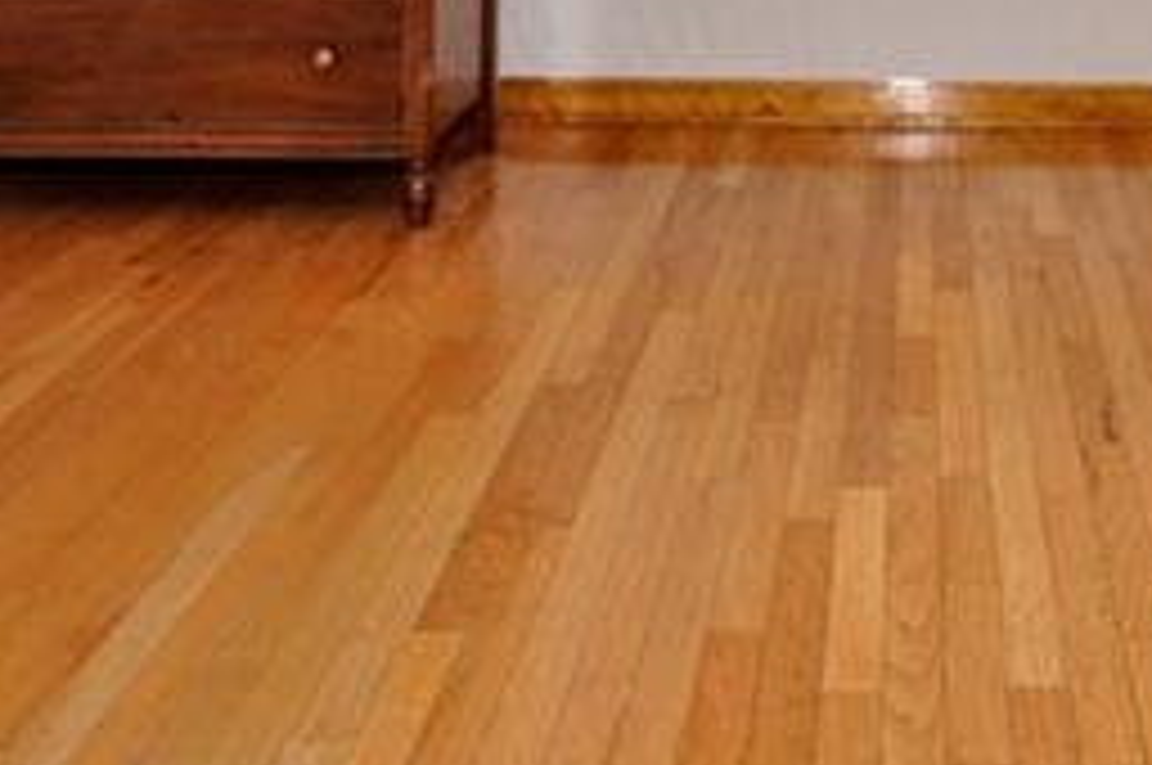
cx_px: 932
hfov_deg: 32.5
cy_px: -371
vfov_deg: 19.7
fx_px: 1918
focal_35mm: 60
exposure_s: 1/60
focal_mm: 10
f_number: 3.5
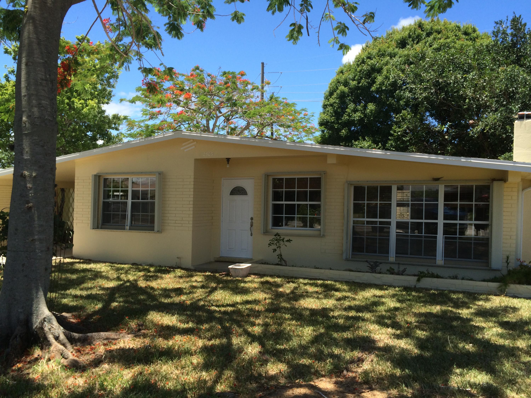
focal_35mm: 30
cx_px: 266
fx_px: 460
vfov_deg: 46.8
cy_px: 199
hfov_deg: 60.0
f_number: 2.2
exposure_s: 1/1172
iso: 32
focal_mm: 4.12
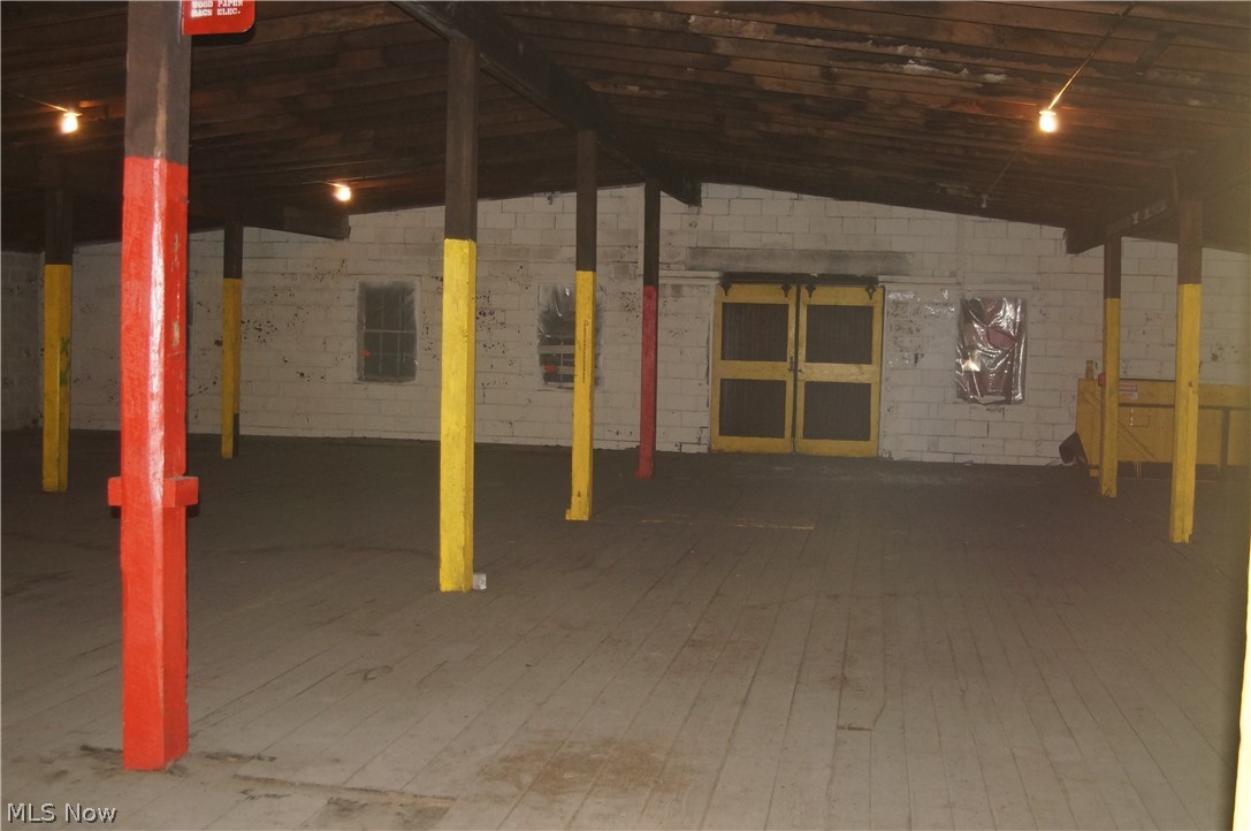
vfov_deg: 31.8
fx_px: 1458
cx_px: 626
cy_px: 416
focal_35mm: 42
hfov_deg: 46.4
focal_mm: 28
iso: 800
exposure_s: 1/60
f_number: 3.5
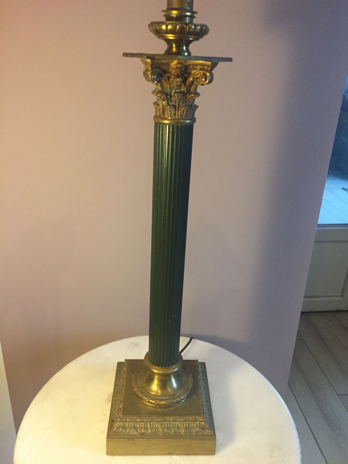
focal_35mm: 29
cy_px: 232
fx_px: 389
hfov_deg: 48.2
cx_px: 174
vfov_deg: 61.7
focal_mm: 4.15
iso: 320
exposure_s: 1/25
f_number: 2.2
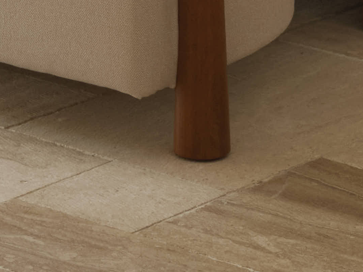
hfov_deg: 6.9
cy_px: -740
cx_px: 21
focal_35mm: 285
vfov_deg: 4.8
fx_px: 2989
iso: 400
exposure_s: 1/6
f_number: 16
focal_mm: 48.2
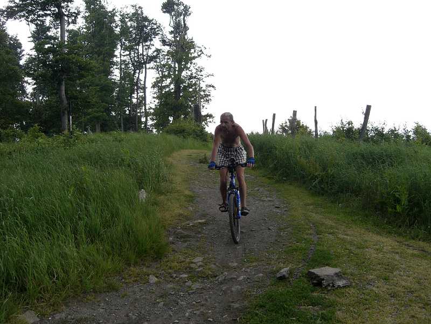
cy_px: 162
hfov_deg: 49.0
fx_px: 473
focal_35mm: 38
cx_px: 216
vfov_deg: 37.7
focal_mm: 6.3
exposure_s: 1/320
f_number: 3.1
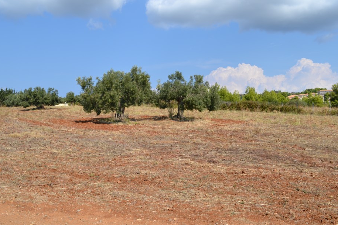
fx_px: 319
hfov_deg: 55.7
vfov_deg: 38.9
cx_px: 149
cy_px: 110
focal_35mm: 34
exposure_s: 1/320
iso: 100
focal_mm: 18
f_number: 9
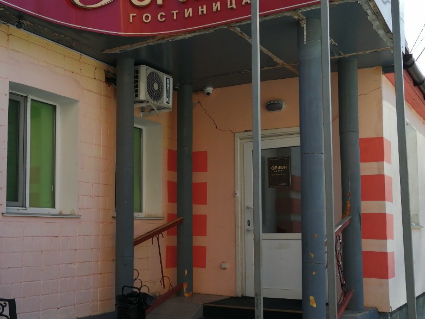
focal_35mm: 46
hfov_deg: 40.7
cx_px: 144
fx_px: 565
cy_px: 187
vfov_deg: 31.5
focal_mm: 3.96
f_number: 1.8
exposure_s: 1/833
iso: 50
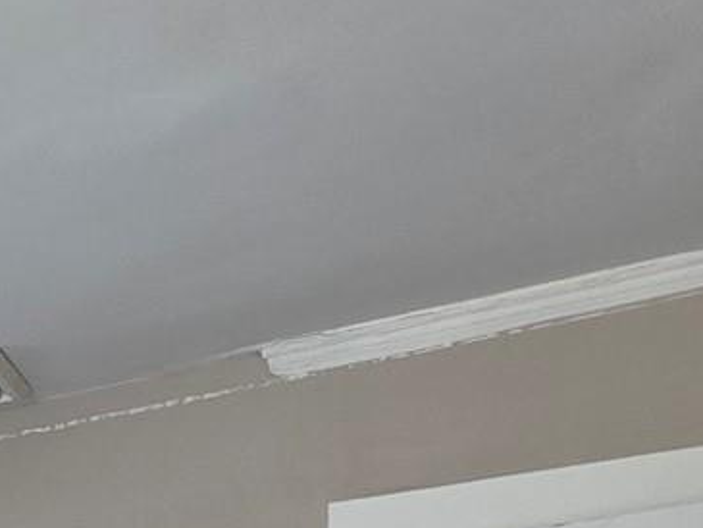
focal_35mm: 73
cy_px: 1069
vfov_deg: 15.7
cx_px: -776
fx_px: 1483
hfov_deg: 17.3
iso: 50
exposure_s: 1/120
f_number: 1.9
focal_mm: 2.2
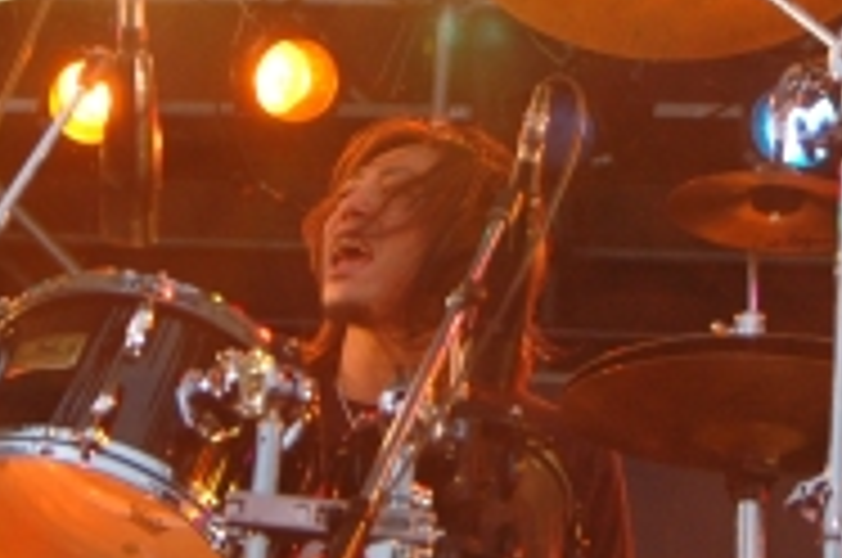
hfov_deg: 12.1
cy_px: -86
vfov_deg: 8.0
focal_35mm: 170
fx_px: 3969
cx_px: 306
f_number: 4
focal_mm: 40
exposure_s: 1/800
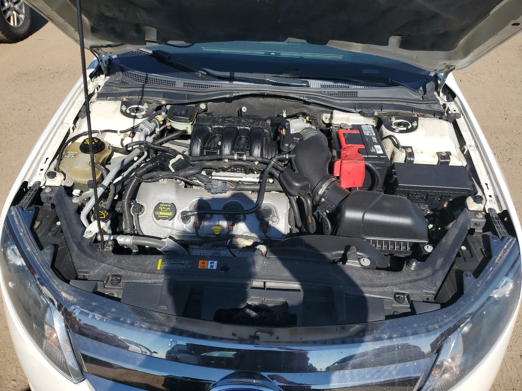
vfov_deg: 53.1
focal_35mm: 26
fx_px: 392
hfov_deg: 67.3
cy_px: 196
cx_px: 261
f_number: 1.5
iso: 50
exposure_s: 1/3333
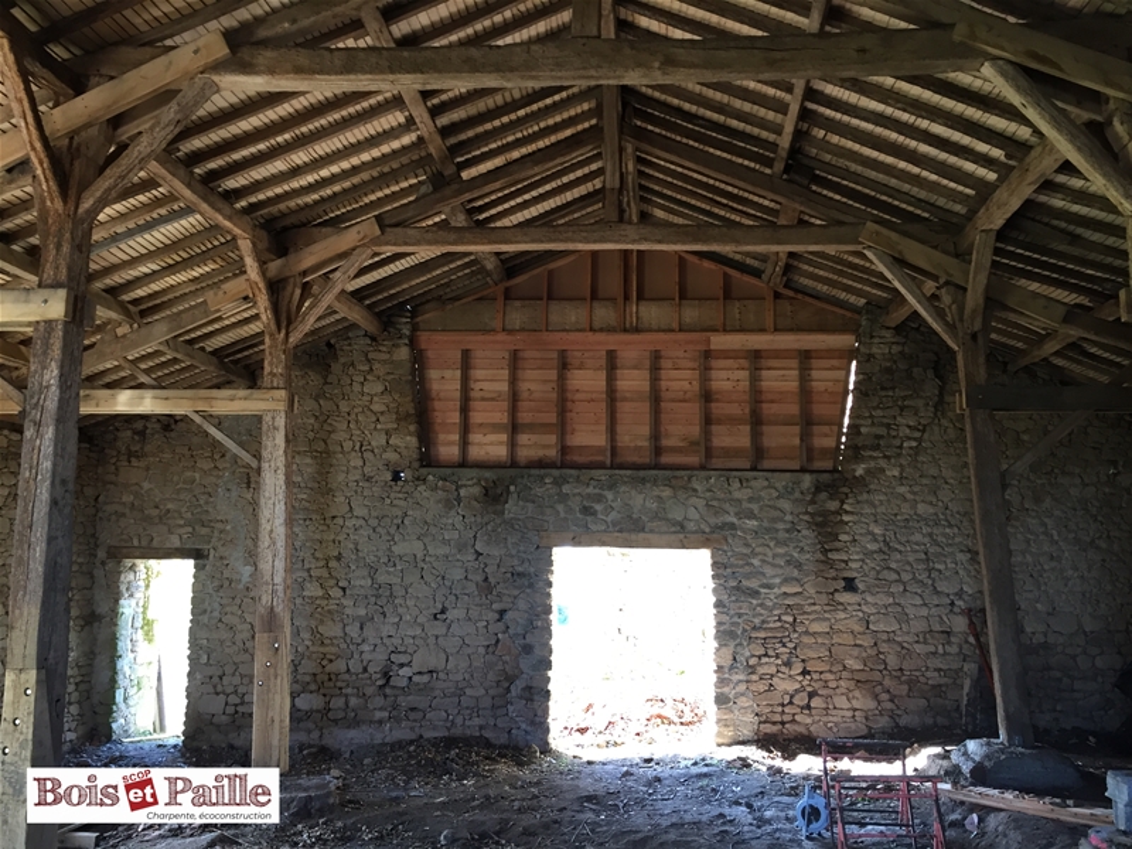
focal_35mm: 29
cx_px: 566
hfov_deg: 61.7
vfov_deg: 48.2
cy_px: 424
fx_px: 948
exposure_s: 1/33
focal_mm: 4.15
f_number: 2.2
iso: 100
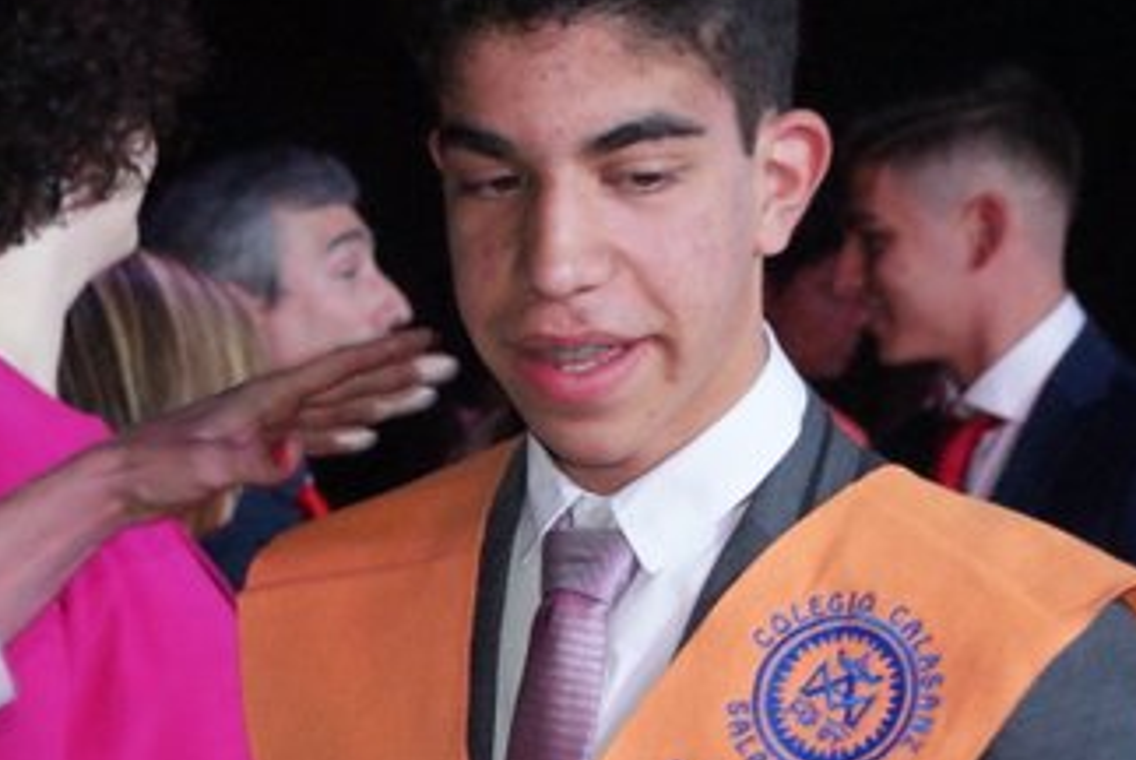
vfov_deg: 7.4
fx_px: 5874
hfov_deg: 11.0
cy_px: 493
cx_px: 327
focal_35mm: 186
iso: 1600
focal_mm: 50
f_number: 5.6
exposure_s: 1/125
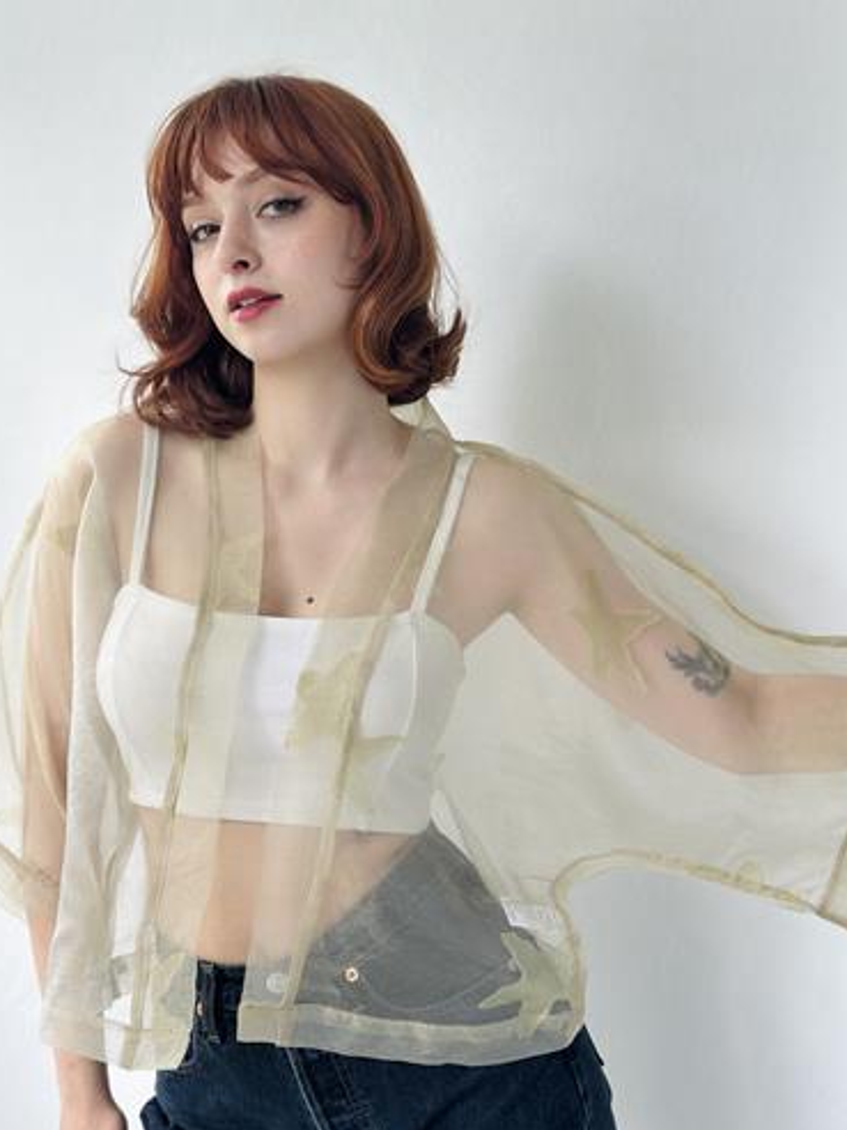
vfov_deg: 36.8
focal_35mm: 52
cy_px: 575
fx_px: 1696
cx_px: 409
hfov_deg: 28.0
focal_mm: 6.86
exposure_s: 1/220
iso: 80
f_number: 1.78
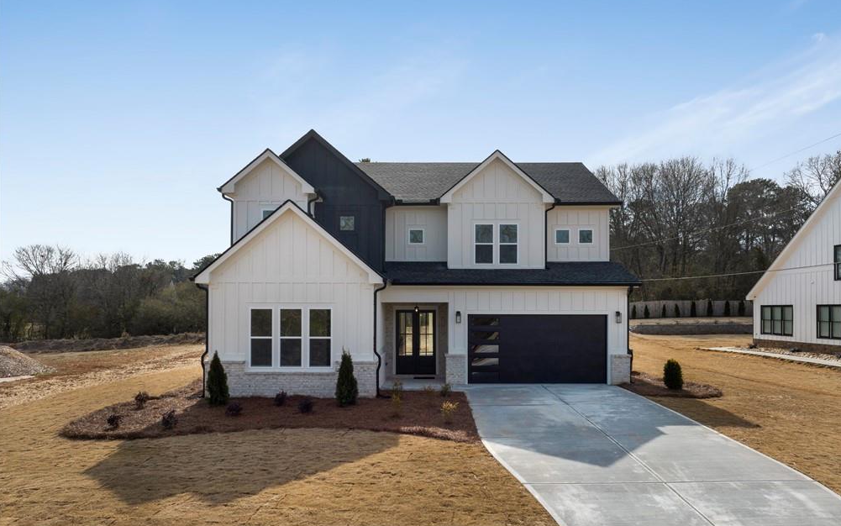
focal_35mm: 26
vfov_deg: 47.4
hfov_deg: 70.4
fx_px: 596
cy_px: 304
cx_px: 427
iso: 100
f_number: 5
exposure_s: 1/1000
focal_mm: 12.29
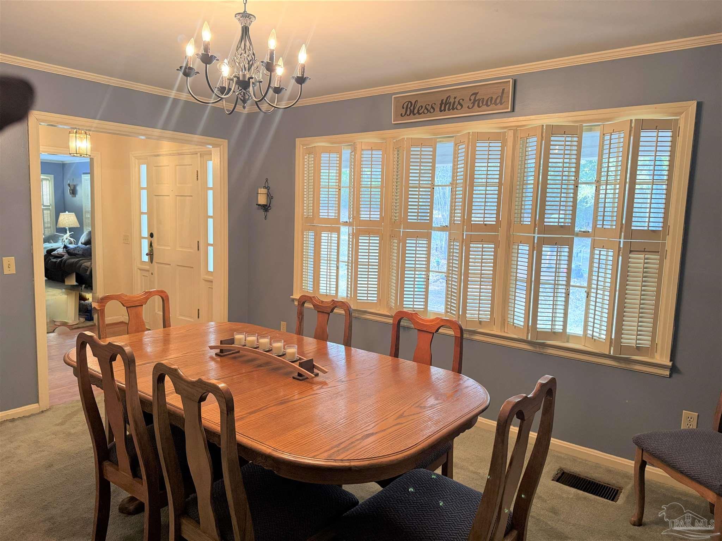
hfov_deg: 71.6
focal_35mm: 24
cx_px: 361
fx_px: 501
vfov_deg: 56.8
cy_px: 270
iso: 320
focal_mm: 6.76
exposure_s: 1/60
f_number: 1.78
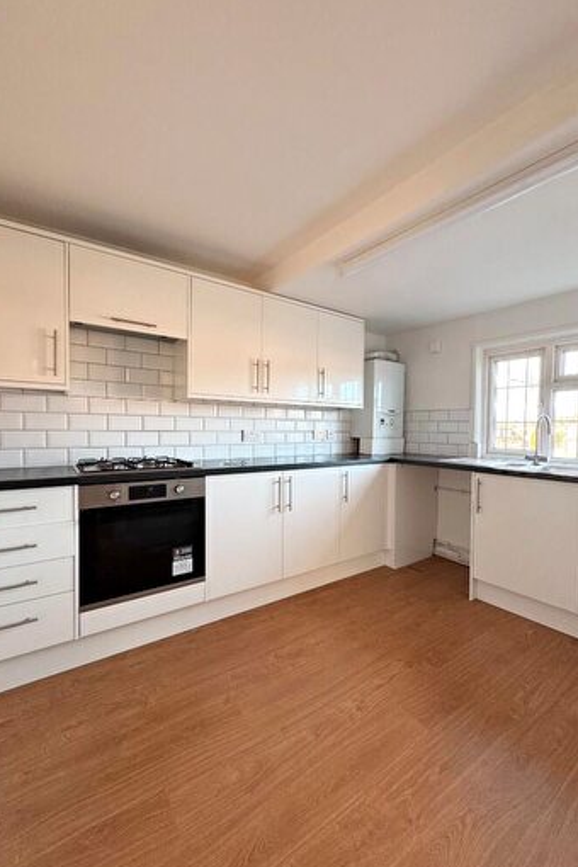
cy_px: 441
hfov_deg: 77.2
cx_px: 314
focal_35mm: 15
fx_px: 361
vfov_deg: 100.4
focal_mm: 2.22
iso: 200
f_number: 2.2
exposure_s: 1/99
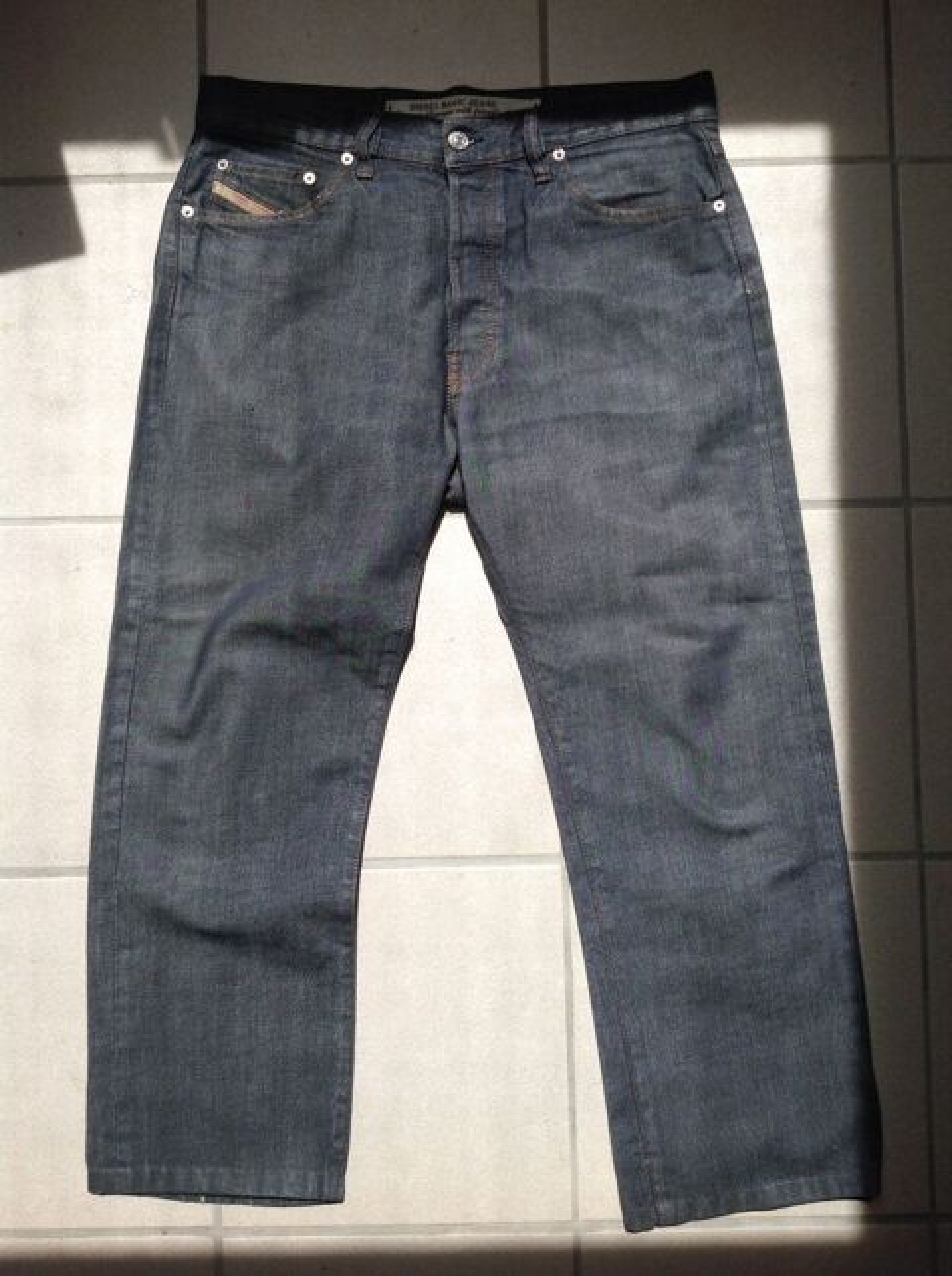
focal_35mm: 35
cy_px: 638
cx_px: 476
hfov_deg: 40.6
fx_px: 1287
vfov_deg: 52.7
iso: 50
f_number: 2.4
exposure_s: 1/258
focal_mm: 4.28
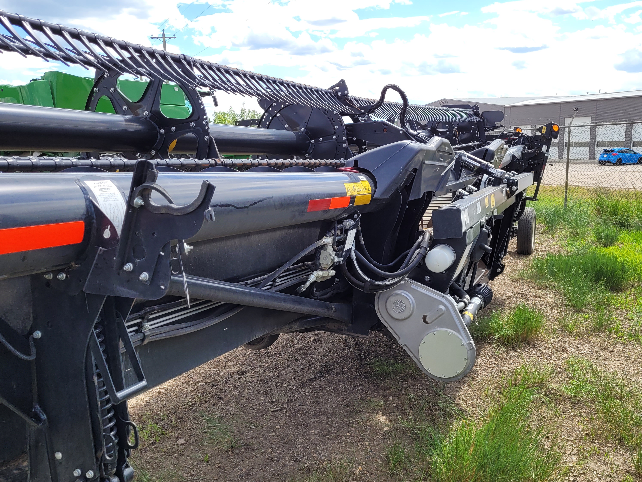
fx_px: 649
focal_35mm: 35
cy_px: 292
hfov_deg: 52.6
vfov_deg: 40.5
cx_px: 340
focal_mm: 5.4
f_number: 1.8
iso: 40
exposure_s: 1/1108
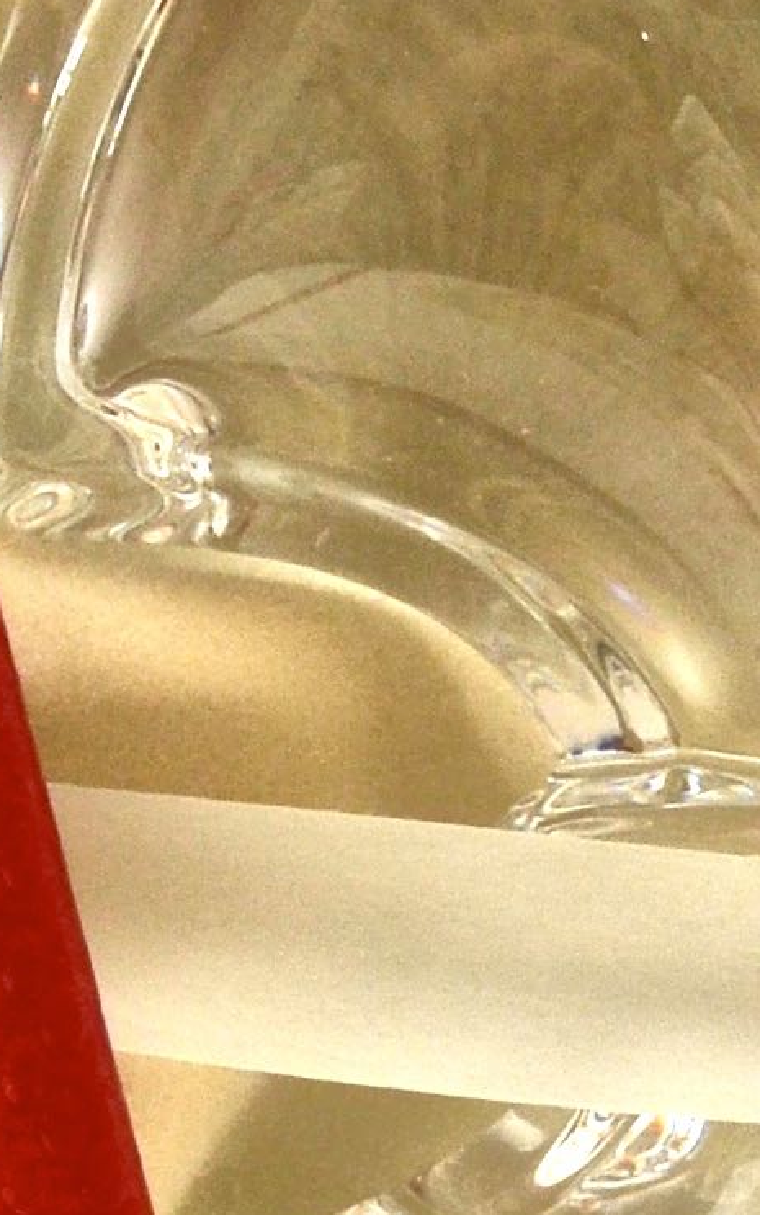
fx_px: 18420
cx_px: 1128
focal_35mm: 556
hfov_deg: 2.4
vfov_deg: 3.8
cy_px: 1465
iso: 160
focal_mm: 55
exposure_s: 1/250
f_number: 11
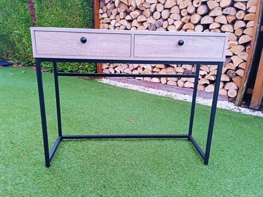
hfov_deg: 63.4
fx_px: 213
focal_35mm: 28
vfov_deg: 49.7
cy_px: 98
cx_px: 132
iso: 147
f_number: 2.2
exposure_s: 1/50
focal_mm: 3.43
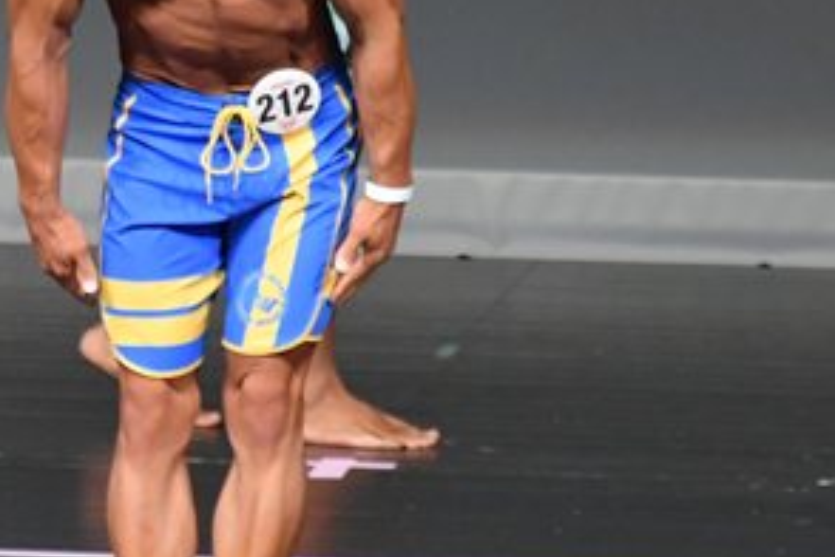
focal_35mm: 988
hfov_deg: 2.1
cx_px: 163
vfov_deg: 1.4
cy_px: 179
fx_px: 22914
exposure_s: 1/400
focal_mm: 250
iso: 5000
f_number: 5.6
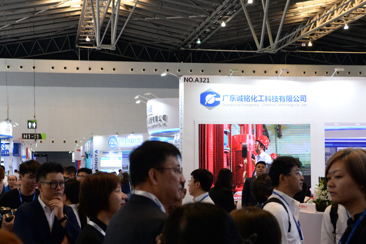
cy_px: 150
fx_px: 641
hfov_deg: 31.8
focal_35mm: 63
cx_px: 148
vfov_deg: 21.6
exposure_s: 1/320
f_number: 5.6
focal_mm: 44
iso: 3200
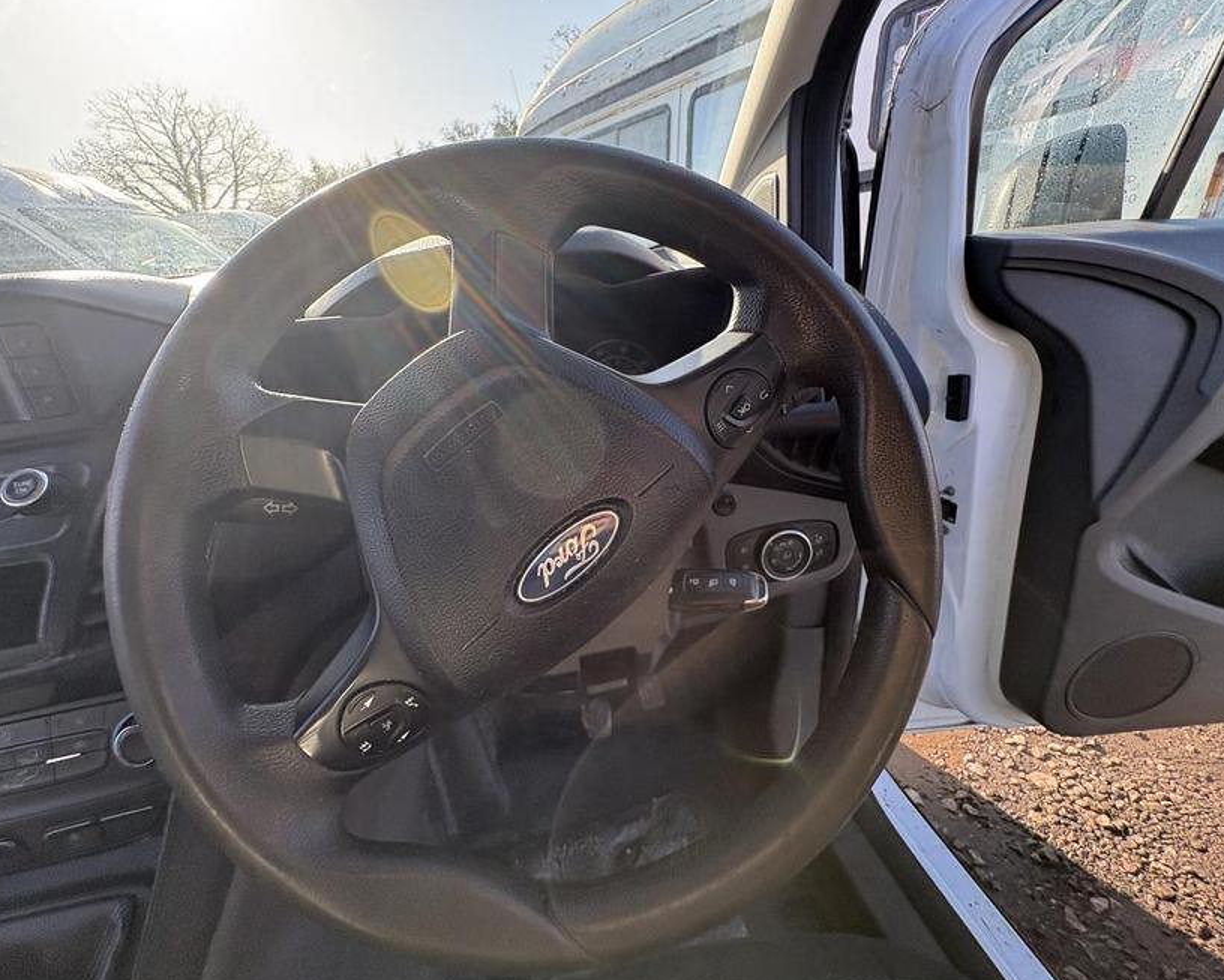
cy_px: 495
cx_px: 586
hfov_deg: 96.7
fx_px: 543
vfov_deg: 84.0
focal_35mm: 15
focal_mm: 2.22
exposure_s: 1/173
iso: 64
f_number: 2.2
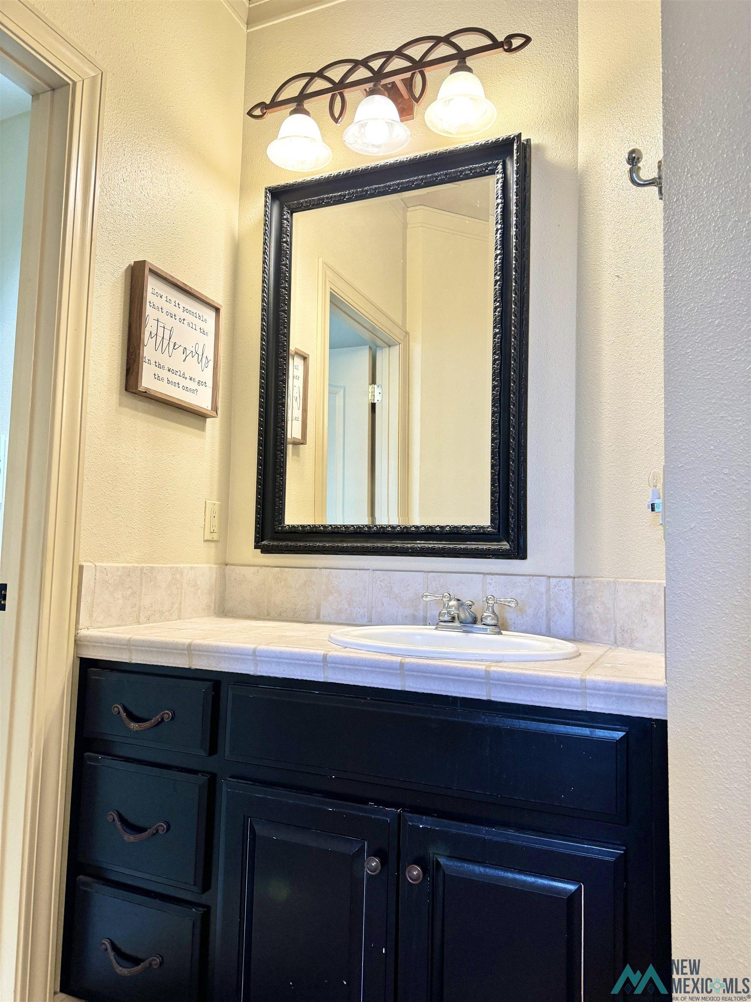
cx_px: 376
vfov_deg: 71.6
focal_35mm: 24
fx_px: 694
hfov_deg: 56.8
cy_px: 501
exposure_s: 1/120
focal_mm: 6.86
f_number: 1.78
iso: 200
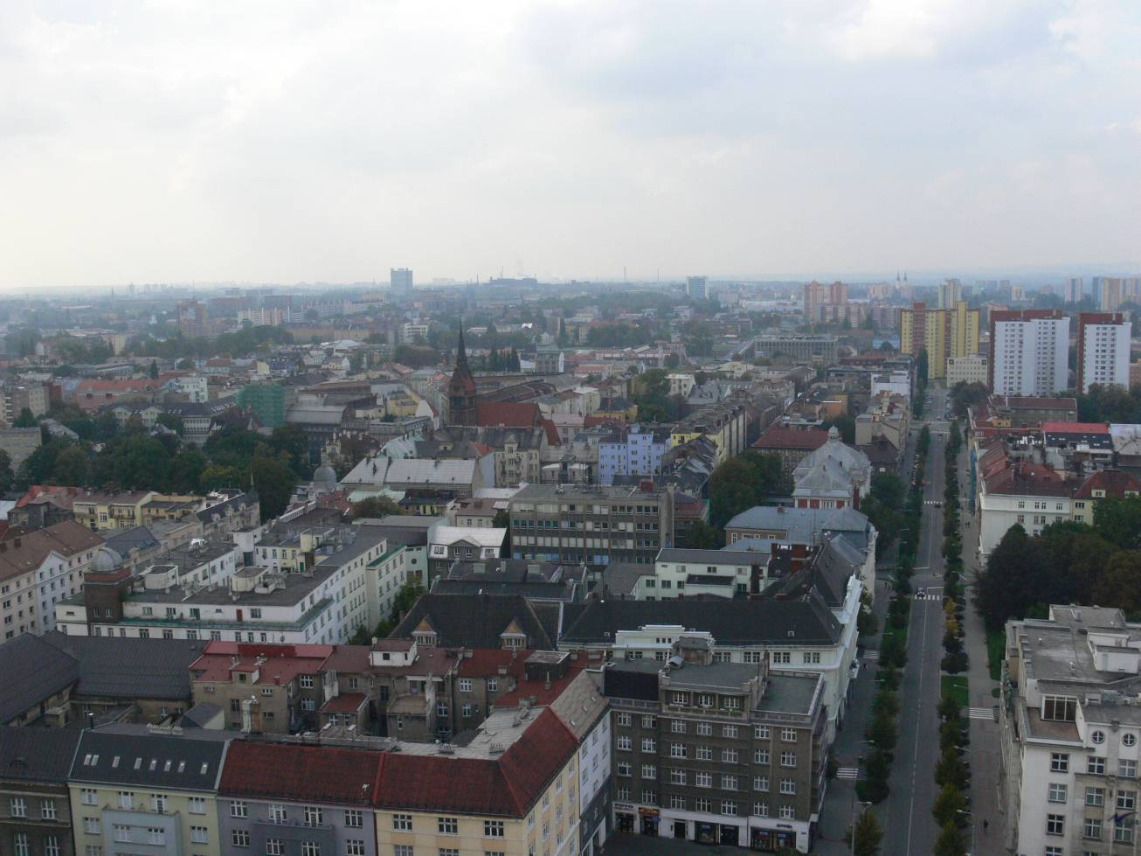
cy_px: 428
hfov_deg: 52.6
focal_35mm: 35
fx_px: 1153
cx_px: 570
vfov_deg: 40.7
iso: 200
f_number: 6.3
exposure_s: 1/400
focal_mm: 7.4
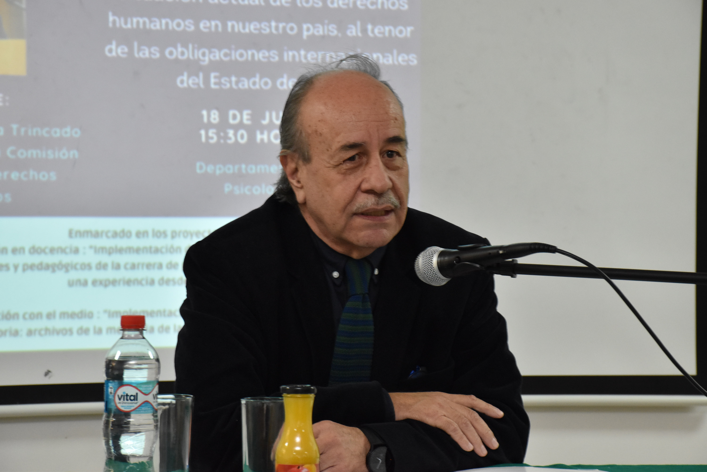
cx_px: 354
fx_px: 2504
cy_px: 236
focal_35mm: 128
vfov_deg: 10.8
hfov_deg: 16.1
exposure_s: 1/60
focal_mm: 85
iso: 2000
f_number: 9
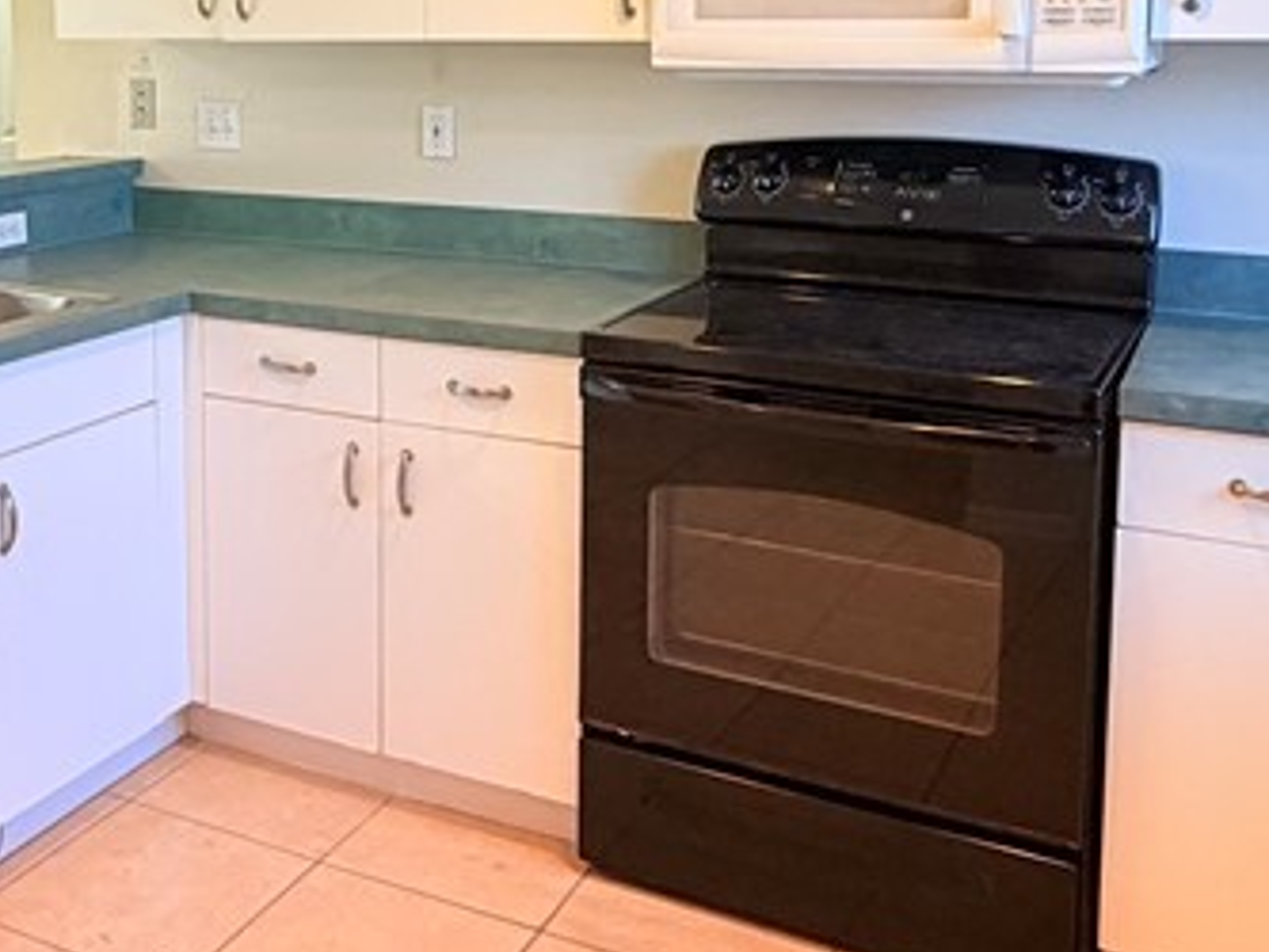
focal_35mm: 43
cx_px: 362
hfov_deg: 42.8
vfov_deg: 32.6
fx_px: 1577
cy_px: 175
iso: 160
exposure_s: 1/60
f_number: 2.2
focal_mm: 2.22
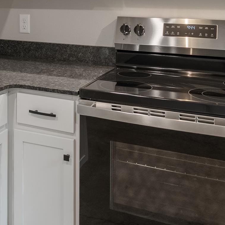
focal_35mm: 54
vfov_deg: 29.5
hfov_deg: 30.6
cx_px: 37
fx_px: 397
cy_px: 0
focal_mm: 16
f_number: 9
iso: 250
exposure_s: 1/5
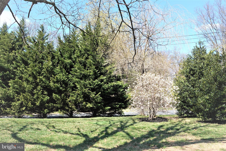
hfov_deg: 58.7
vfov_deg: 41.1
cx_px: 113
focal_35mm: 32
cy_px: 76
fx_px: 201
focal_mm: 11.77
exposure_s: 1/320
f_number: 4
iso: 100
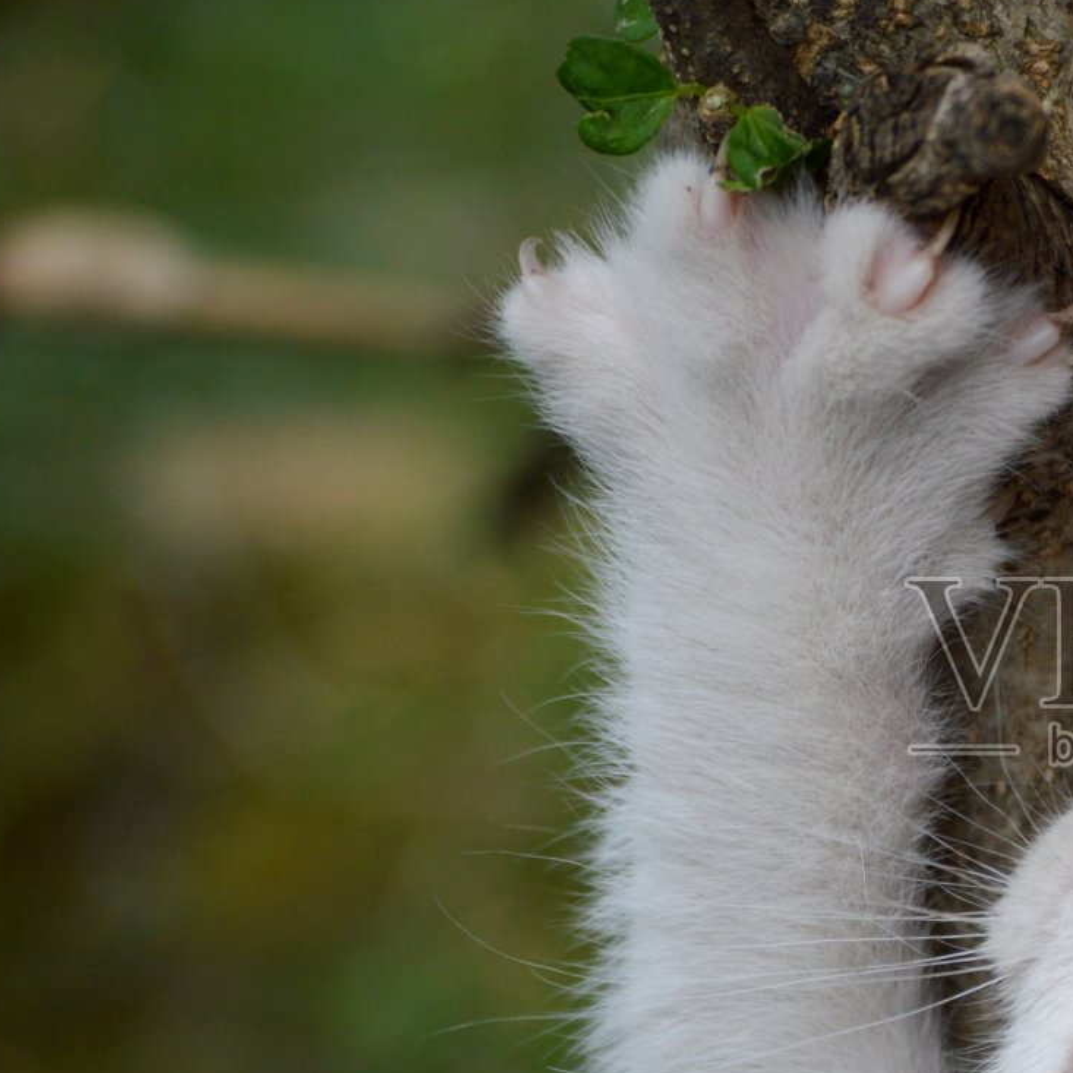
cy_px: 678
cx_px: 1152
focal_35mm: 556
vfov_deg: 3.2
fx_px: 19499
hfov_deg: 3.1
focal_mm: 200
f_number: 5.6
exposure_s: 1/640
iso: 400
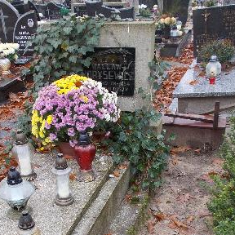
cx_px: 82
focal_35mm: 51
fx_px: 392
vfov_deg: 32.6
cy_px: 182
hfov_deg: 33.2
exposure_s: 1/50
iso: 80
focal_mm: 4.6
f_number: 3.2
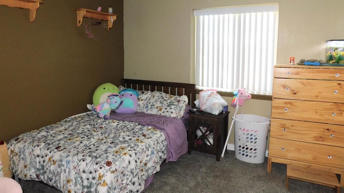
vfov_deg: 44.2
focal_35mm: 26
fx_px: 237
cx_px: 169
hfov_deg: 71.9
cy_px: 79
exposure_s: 1/30
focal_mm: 4
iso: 200
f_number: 3
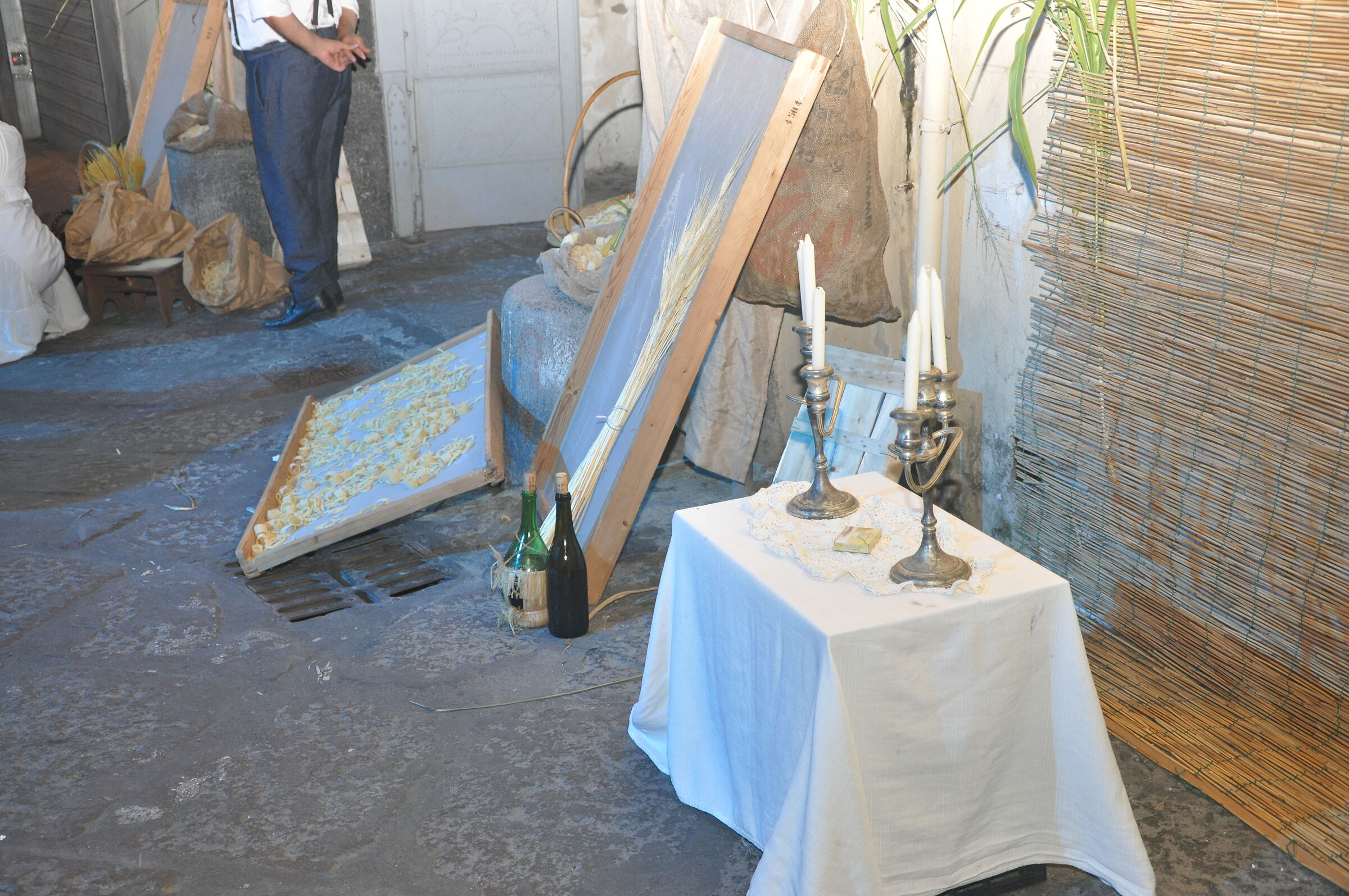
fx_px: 1684
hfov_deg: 43.7
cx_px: 674
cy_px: 448
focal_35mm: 45
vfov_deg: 29.8
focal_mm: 30
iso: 800
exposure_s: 1/60
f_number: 4.2
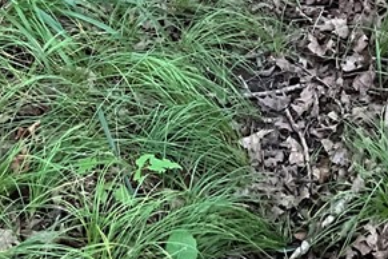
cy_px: -194
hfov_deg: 19.2
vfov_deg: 12.0
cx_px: 253
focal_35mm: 106
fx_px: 1142
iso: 100
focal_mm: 3
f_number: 1.8
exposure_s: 1/60
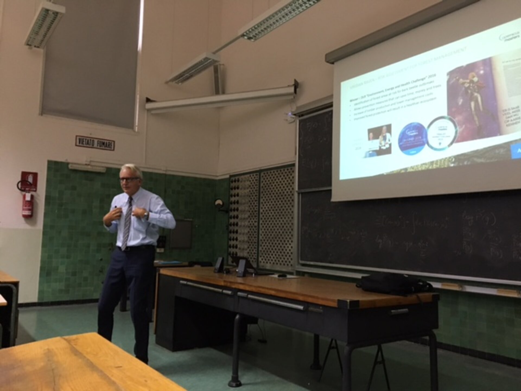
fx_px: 436
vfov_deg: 48.2
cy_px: 196
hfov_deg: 61.7
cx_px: 260
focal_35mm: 29
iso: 200
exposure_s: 1/20
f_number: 2.2
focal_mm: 4.15
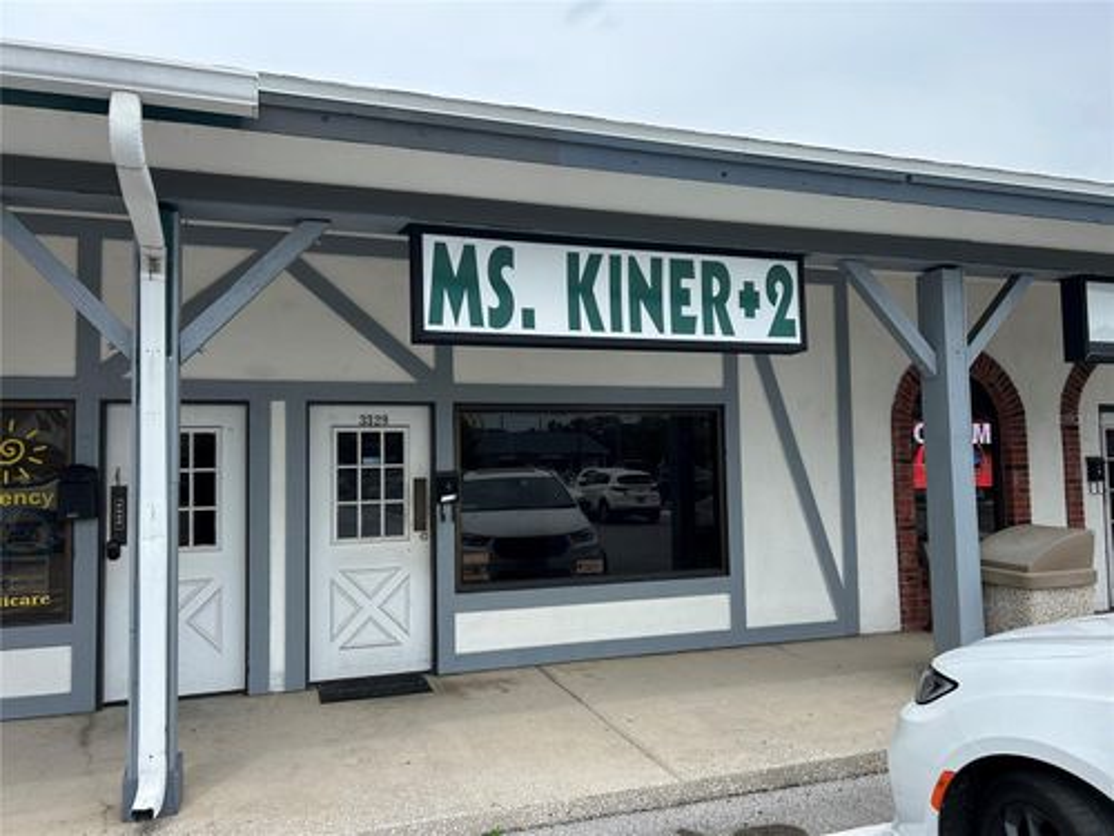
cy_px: 418
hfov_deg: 67.3
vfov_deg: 53.1
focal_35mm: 26
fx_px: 837
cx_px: 557
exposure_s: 1/2513
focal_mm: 5.7
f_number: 1.5
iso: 50
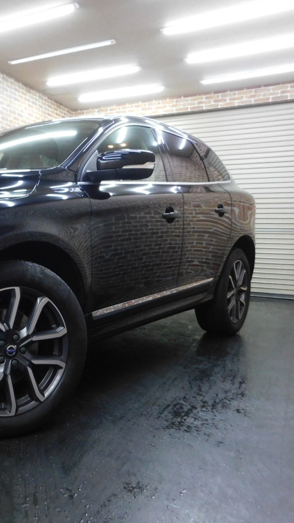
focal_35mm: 34
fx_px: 471
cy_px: 266
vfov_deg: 58.0
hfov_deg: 30.8
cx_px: -31
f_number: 3
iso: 360
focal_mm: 4
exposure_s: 1/30
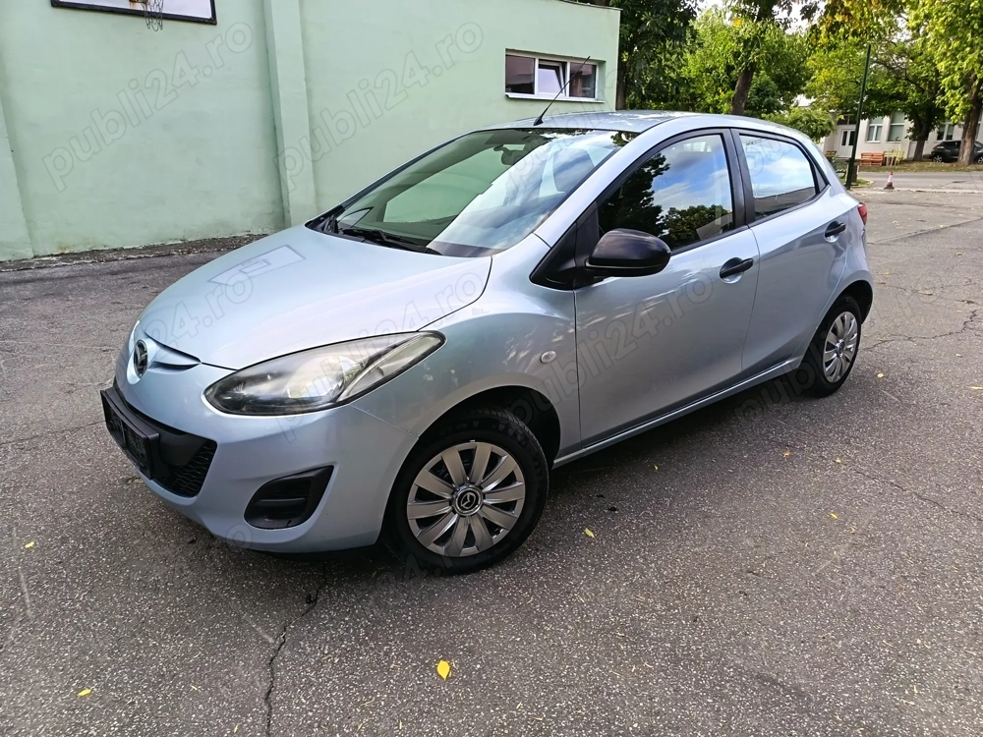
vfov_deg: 56.8
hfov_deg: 71.6
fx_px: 682
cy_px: 368
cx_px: 492
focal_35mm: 24
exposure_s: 1/100
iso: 167
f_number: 1.75
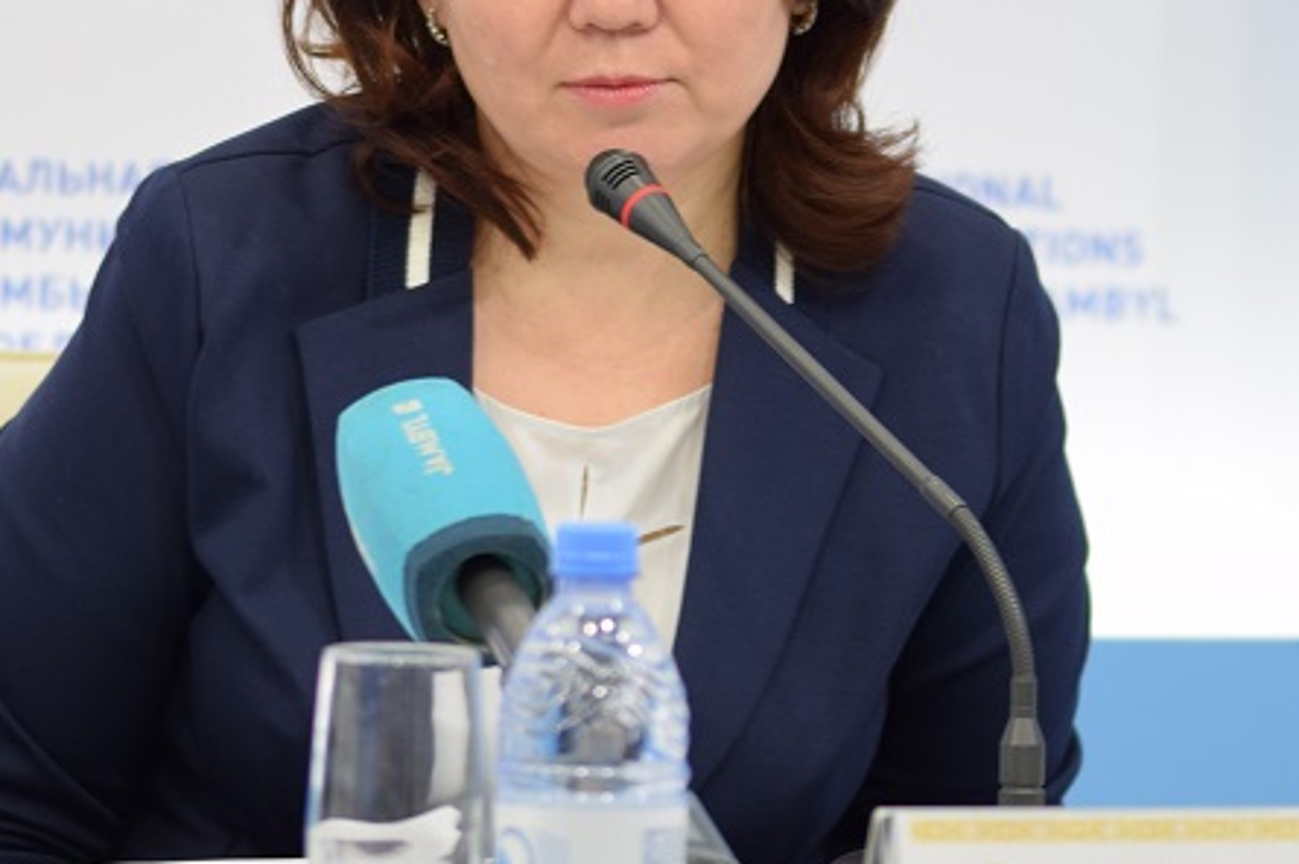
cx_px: 560
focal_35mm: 354
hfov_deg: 5.8
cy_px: 216
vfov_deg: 3.9
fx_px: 12768
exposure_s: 1/60
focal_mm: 105
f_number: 2.8
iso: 200
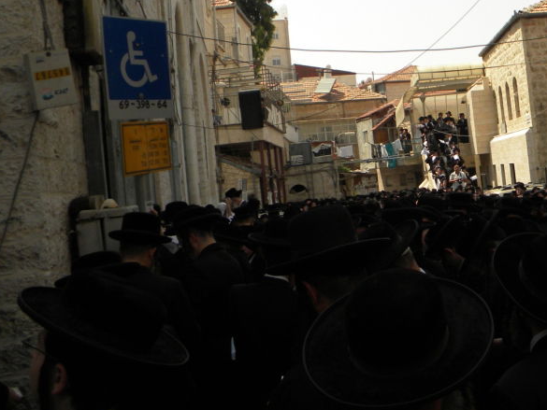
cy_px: 125
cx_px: 455
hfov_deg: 37.2
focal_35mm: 49
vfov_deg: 29.4
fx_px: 774
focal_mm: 5
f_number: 7
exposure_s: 1/250
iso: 80
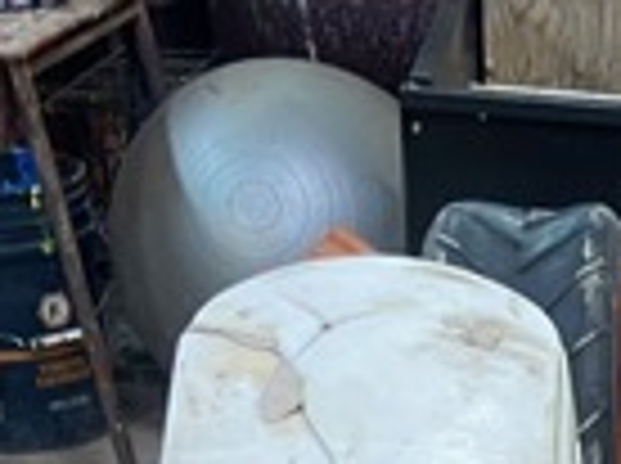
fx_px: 2704
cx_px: 1044
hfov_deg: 12.2
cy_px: 1099
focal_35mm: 151
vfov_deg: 8.9
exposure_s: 1/60
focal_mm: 4.25
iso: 200
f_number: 1.8
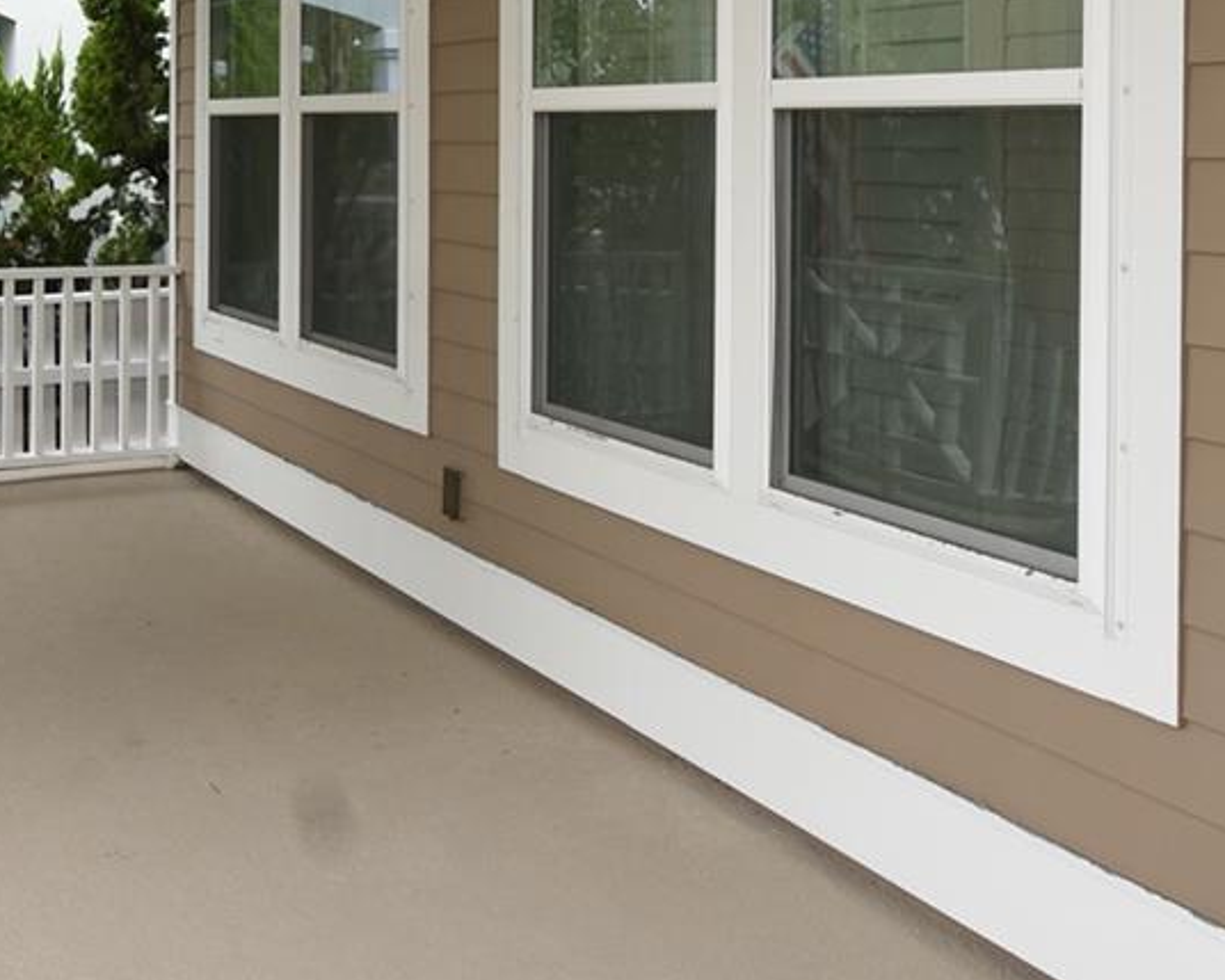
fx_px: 1523
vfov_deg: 33.9
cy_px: 114
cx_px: 279
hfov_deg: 42.2
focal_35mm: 42
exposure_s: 1/125
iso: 100
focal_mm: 10
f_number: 5.6
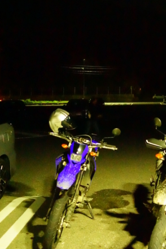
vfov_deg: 39.8
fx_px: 339
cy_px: 80
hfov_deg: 27.2
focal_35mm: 49
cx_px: 119
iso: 25600
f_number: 3.5
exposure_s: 1/30
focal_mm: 27
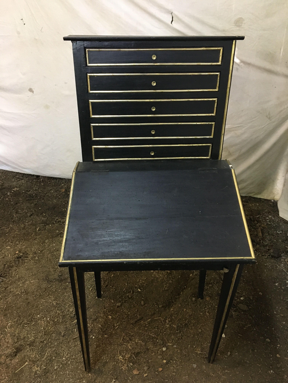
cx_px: 144
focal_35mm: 29
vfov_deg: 61.7
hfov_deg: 48.2
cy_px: 192
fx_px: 322
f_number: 2.2
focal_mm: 4.15
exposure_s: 1/25
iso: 200
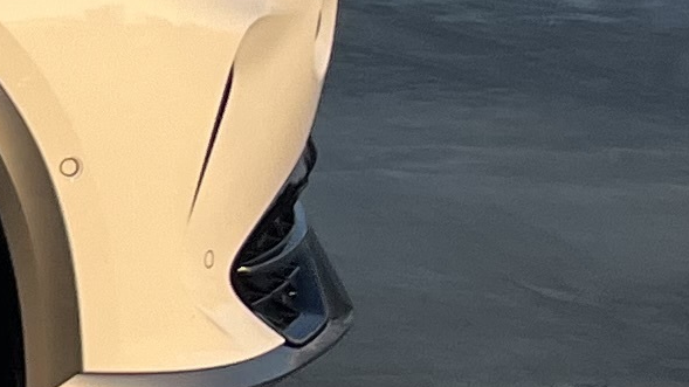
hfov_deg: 8.6
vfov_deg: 6.1
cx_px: -1583
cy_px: -319
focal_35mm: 194
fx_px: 3543
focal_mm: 5.1
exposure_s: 1/1623
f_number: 1.6
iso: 50
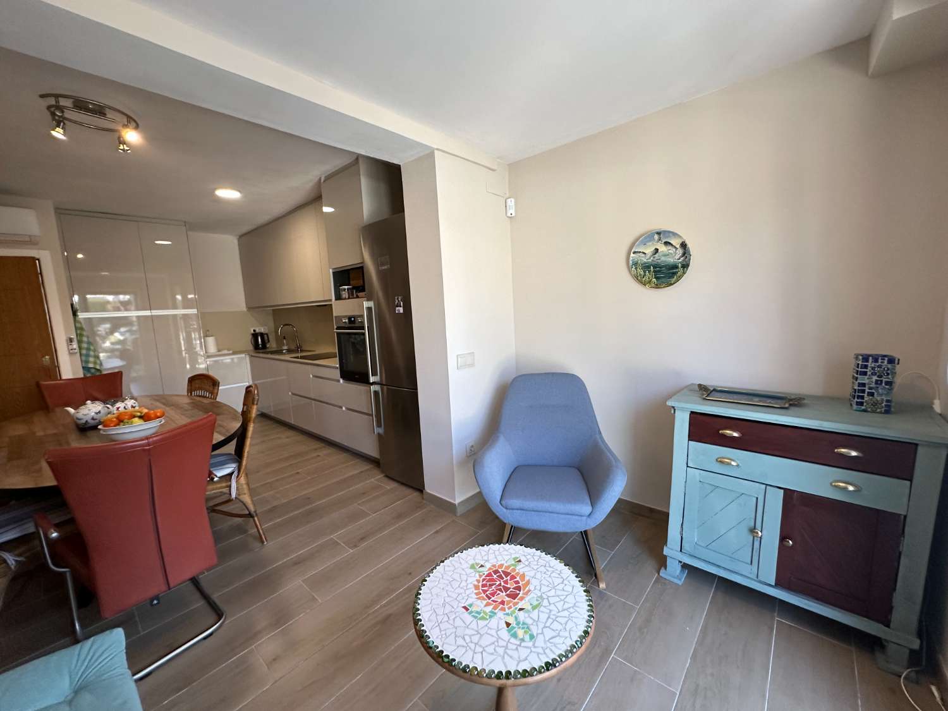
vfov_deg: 85.7
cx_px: 474
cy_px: 356
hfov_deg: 102.1
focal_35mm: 14
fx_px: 383
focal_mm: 2.22
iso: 160
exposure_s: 1/100
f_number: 2.2
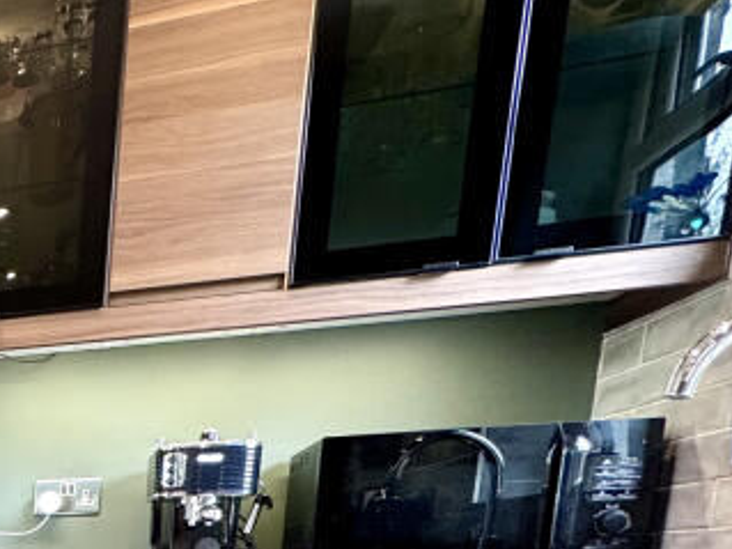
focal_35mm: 45
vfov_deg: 26.7
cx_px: -349
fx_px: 951
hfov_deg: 28.5
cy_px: 733
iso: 200
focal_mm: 2.22
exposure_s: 1/50
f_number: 2.2
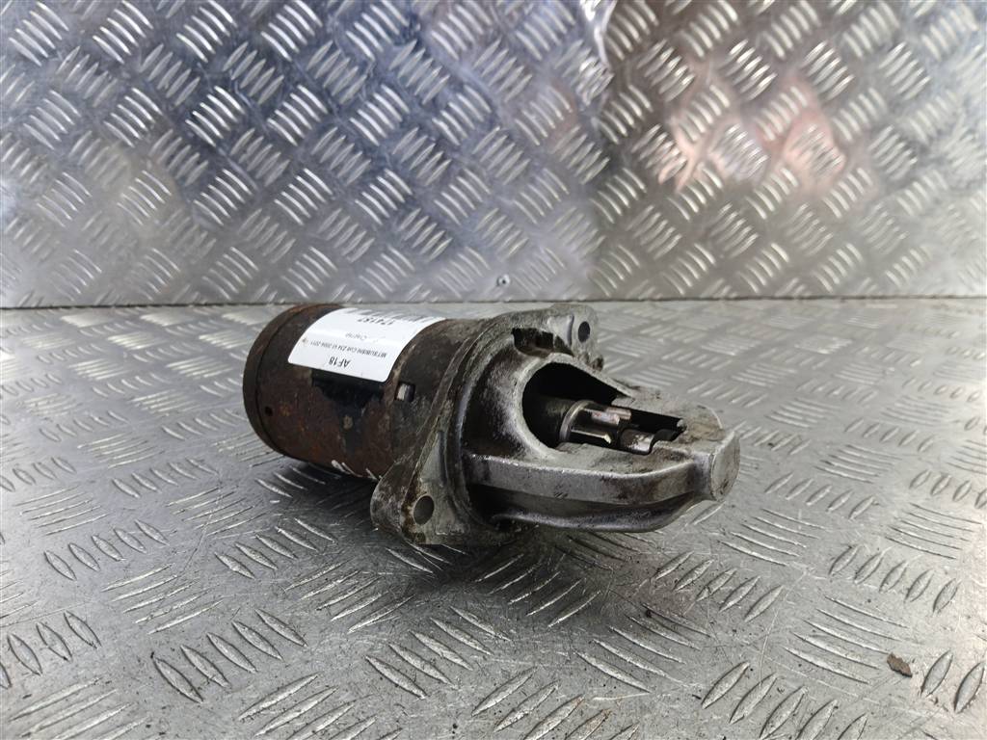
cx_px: 494
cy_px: 370
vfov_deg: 53.1
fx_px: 741
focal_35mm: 26
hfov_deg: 67.3
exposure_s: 1/50
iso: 80
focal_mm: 3.98
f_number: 1.8
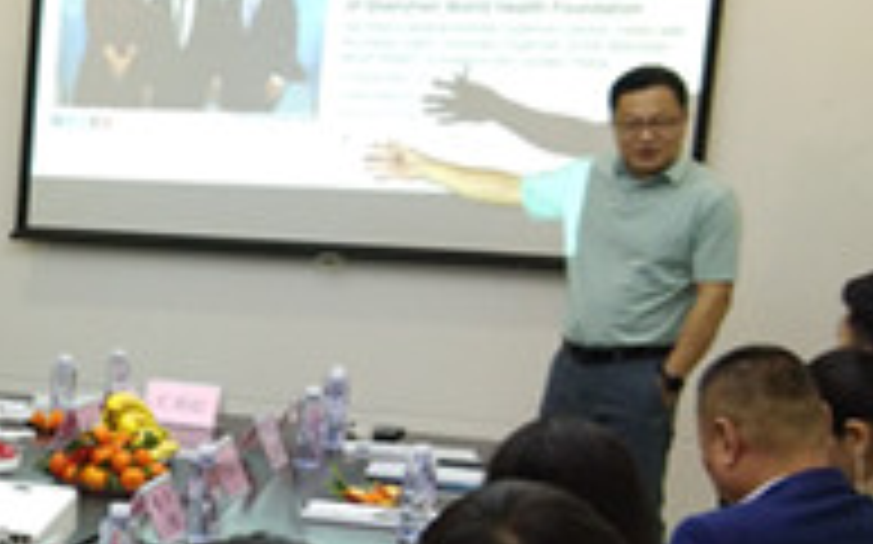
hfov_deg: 20.1
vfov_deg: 13.6
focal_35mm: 95
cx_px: -256
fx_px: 2259
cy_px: 499
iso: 398
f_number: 2
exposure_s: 1/50
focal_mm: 3.55
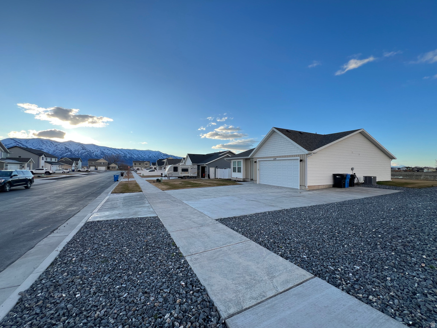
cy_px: 164
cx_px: 218
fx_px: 164
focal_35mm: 13
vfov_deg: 89.9
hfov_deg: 106.2
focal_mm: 1.57
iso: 32
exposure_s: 1/320
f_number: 1.8
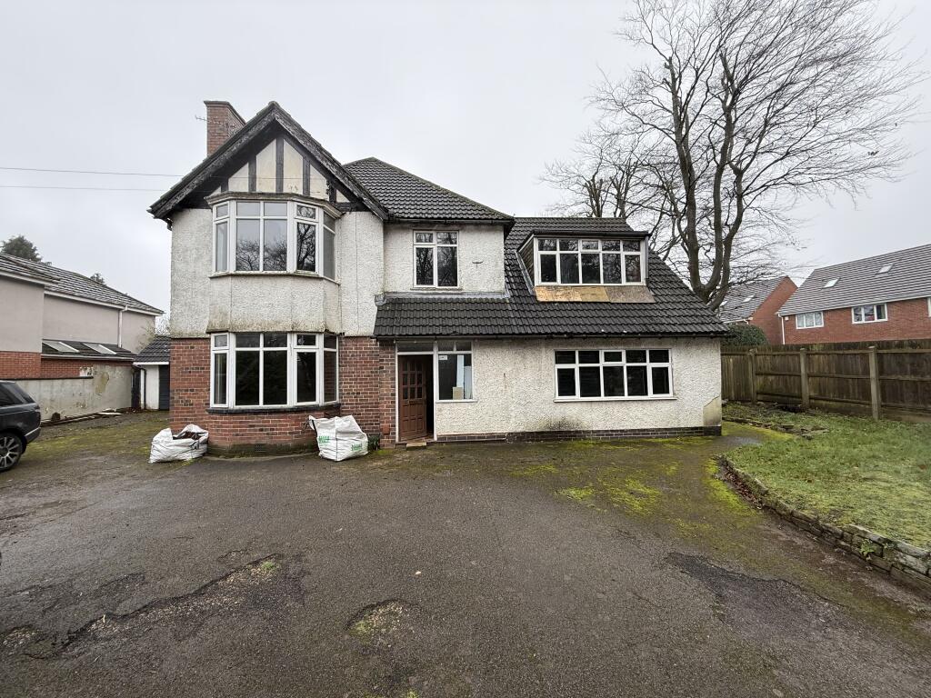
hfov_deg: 102.1
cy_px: 349
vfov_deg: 85.7
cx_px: 466
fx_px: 377
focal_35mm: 14
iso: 50
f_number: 2.2
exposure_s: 1/324
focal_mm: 2.22
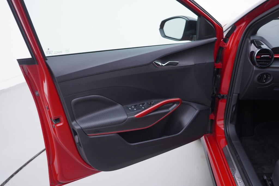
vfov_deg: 36.9
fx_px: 279
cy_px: 93
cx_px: 140
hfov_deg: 53.1
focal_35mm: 36
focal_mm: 24
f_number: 3.2
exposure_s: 1/50
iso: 125
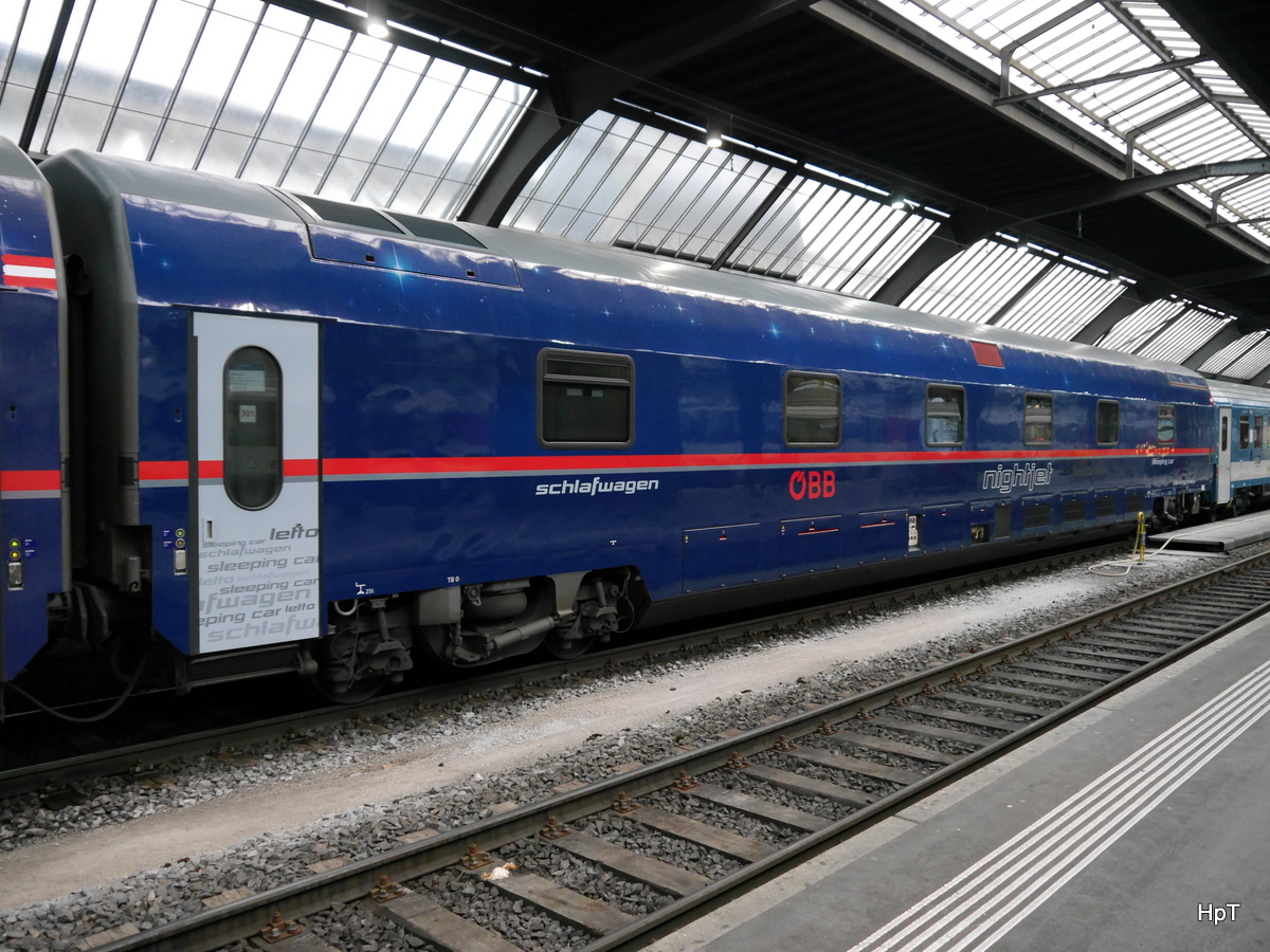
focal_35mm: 28
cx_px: 635
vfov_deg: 49.7
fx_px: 1027
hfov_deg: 63.4
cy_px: 476
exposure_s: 1/60
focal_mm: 14
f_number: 3.5
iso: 1250
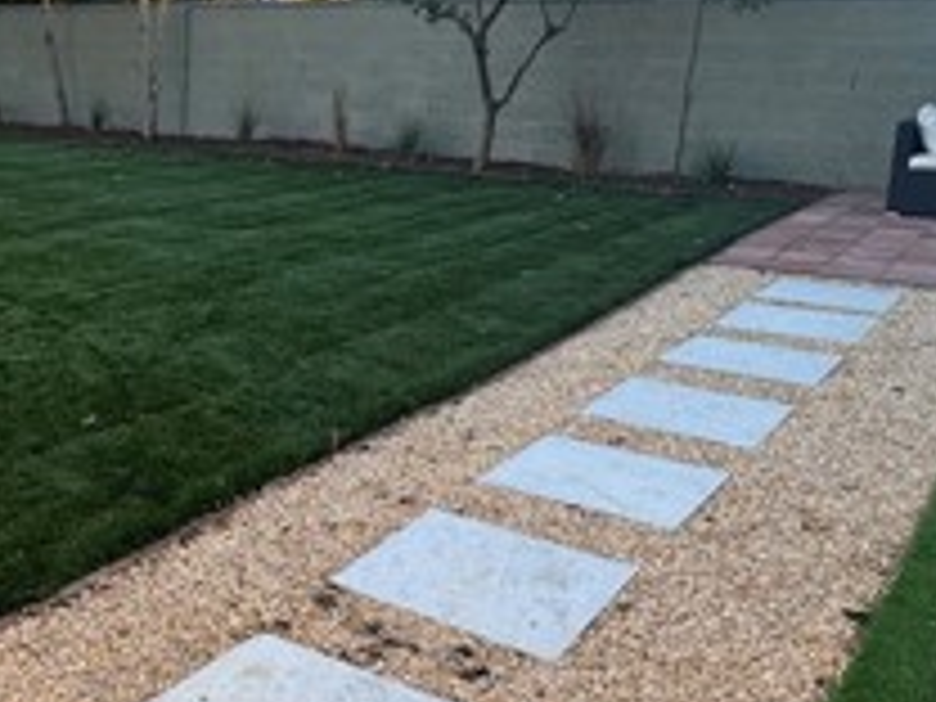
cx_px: 90
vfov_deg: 33.6
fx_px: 1163
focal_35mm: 43
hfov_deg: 40.5
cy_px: 342
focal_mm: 2.22
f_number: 2.2
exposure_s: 1/125
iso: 40
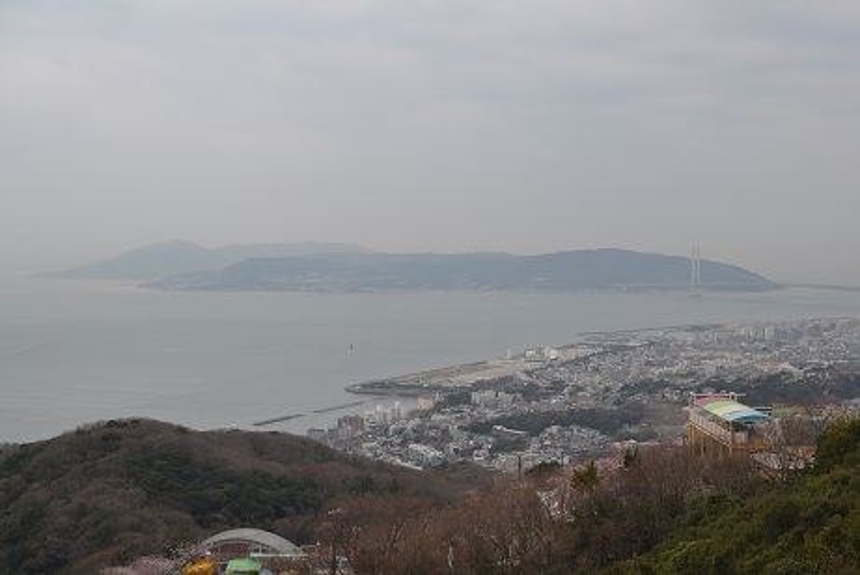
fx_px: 1255
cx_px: 430
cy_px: 288
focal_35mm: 52
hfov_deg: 37.8
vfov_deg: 25.8
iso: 400
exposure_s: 1/100
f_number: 5
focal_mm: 35
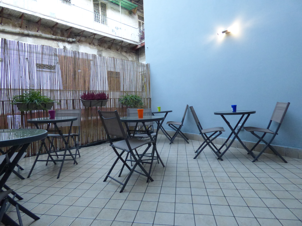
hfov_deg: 81.7
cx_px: 151
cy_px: 113
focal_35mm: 20
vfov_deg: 66.0
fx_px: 174
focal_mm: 3.58
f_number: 2.8
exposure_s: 1/250
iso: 800
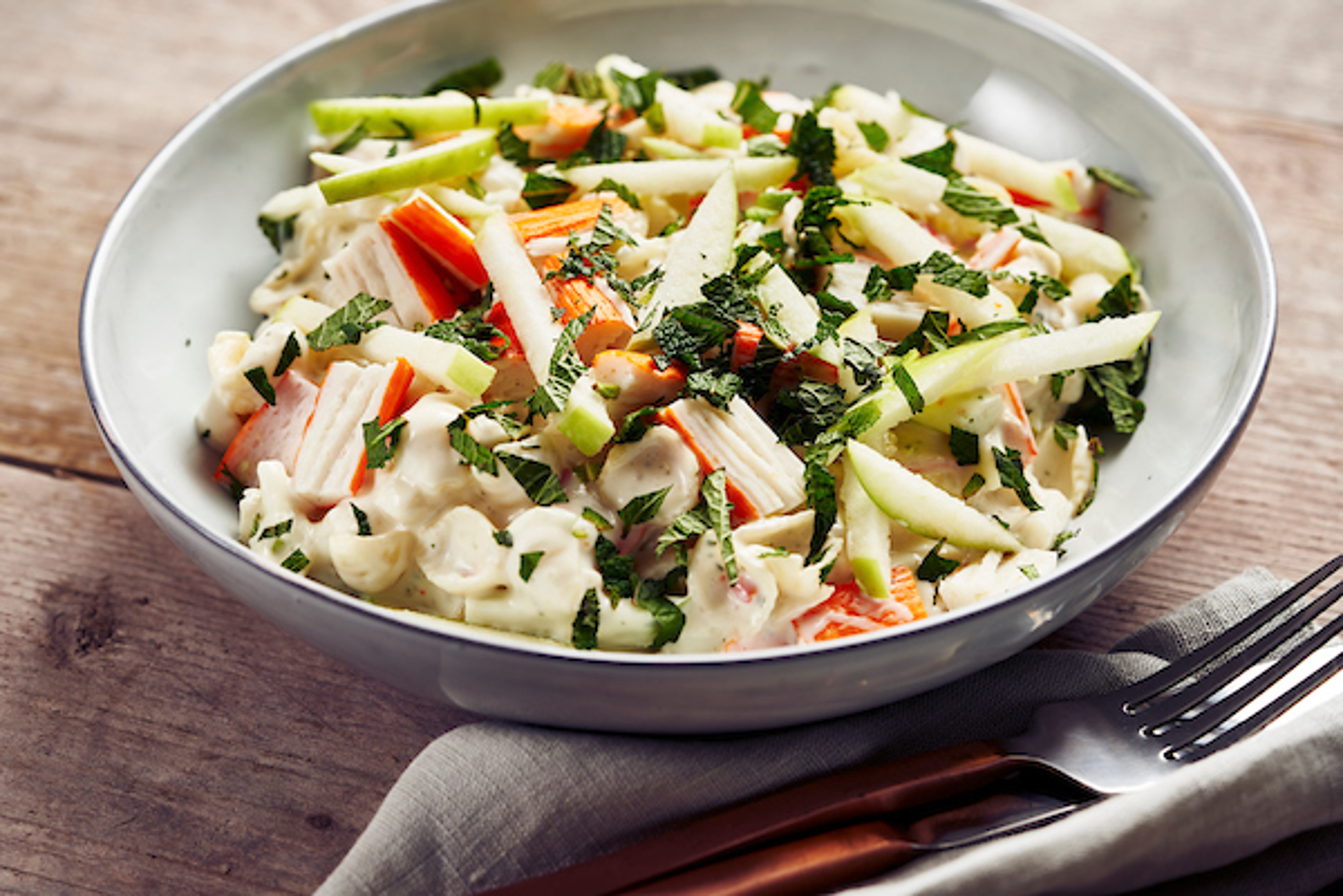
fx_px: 3357
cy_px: 448
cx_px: 672
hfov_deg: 22.6
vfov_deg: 15.2
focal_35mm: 90
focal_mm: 90
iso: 200
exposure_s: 1/125
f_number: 5.6
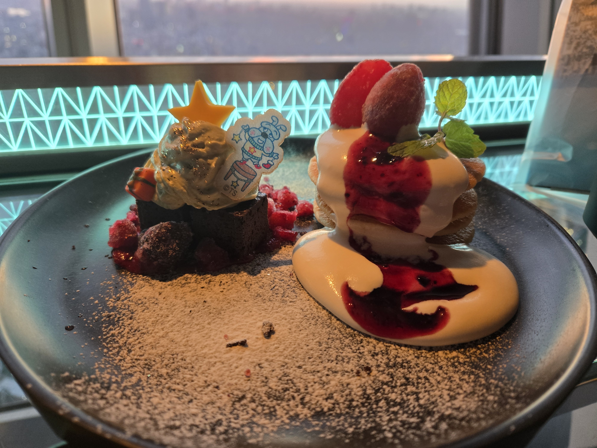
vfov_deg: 58.9
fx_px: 397
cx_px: 298
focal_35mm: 23
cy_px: 224
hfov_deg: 73.9
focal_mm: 5.4
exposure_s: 1/54.6
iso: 250
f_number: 1.8
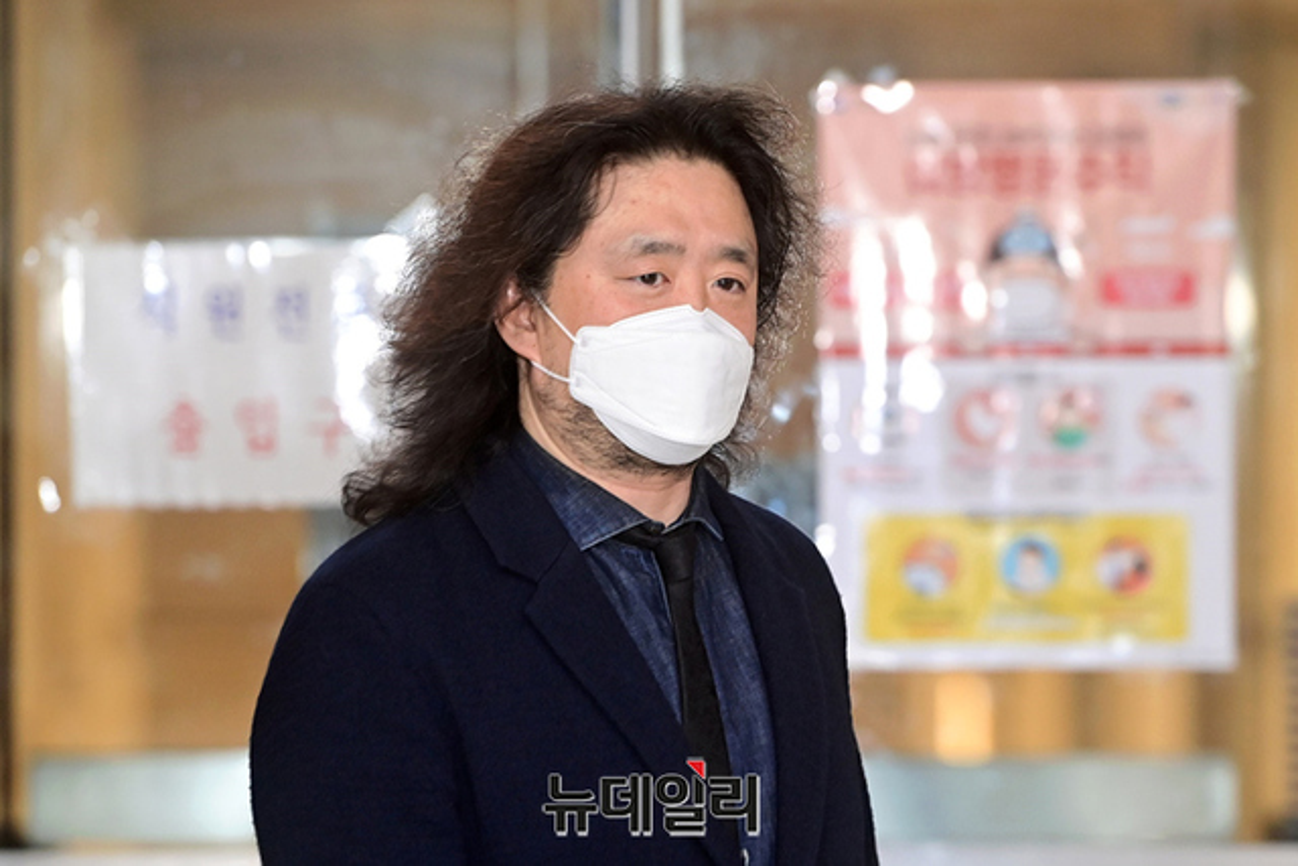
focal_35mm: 190
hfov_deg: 10.8
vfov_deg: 7.2
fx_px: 6852
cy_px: 433
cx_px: 649
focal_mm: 190
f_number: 4
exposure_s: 1/200
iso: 1600
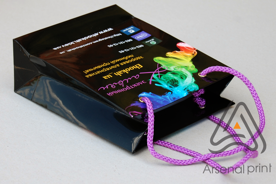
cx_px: 138
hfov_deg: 24.6
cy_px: 92
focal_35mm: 82
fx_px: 632
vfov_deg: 16.5
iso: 200
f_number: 5.6
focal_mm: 55
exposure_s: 1/125
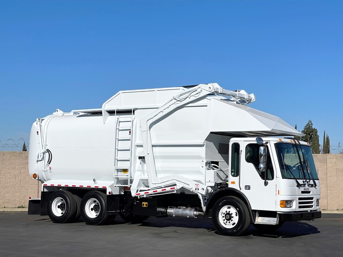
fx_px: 634
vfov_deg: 22.9
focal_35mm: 64
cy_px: 128
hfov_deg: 30.3
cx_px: 172
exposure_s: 1/5000
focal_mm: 7.5
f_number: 2.2
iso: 25
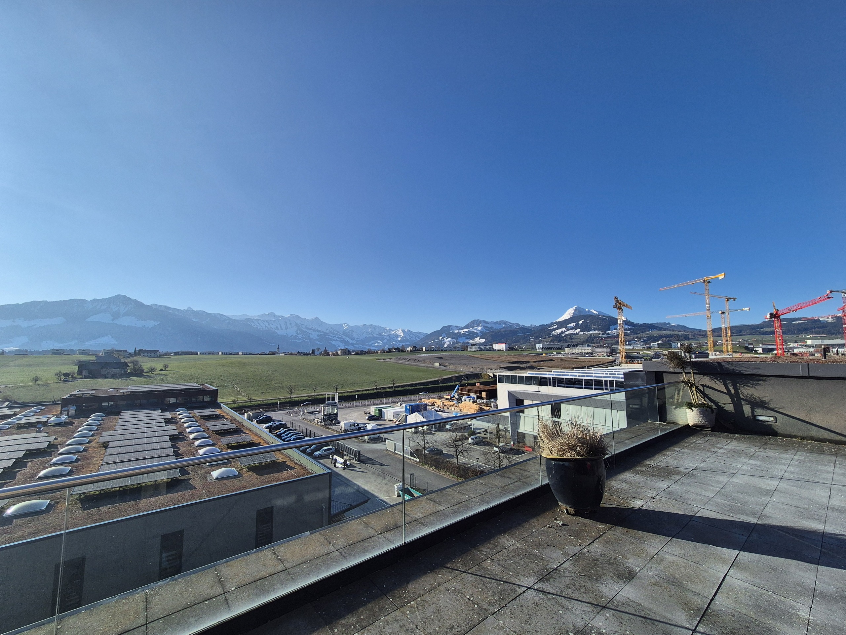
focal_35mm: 13
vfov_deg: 89.9
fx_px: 318
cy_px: 318
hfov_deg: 106.2
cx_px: 423
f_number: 2.2
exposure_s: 1/3112
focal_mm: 2.2
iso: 50
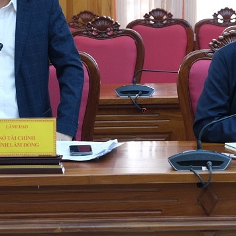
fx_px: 910
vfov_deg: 14.7
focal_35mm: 118
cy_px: 48
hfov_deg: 14.8
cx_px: 123
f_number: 4
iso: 1000
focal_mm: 36.5
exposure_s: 1/125
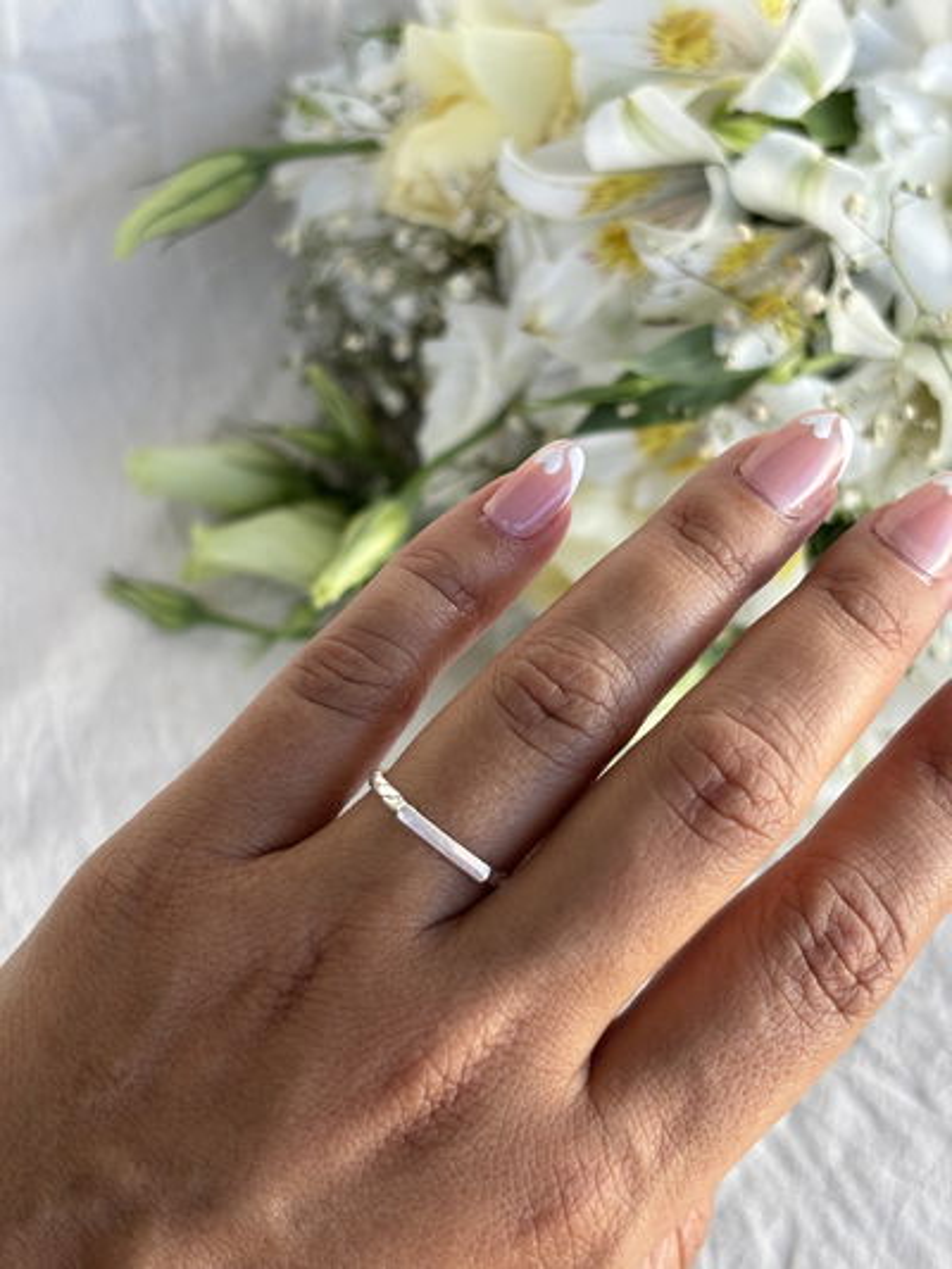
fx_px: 1906
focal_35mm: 52
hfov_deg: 28.0
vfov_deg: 36.8
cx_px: 476
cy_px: 634
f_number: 1.6
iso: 32
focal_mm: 5.96
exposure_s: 1/211
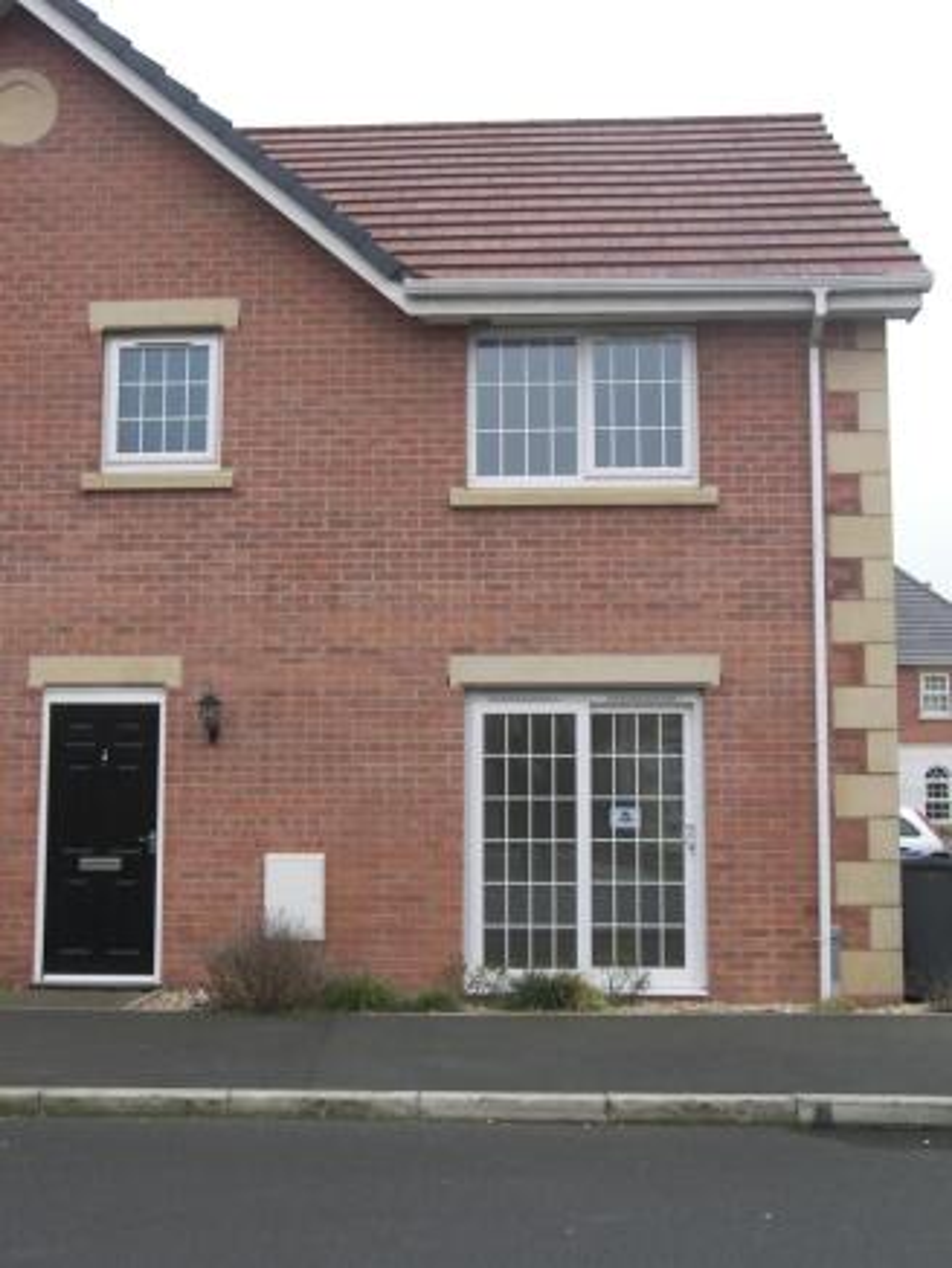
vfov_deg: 49.0
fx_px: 1393
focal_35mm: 38
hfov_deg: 37.7
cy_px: 634
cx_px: 476
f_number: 3.2
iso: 50
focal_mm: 7.9
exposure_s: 1/80
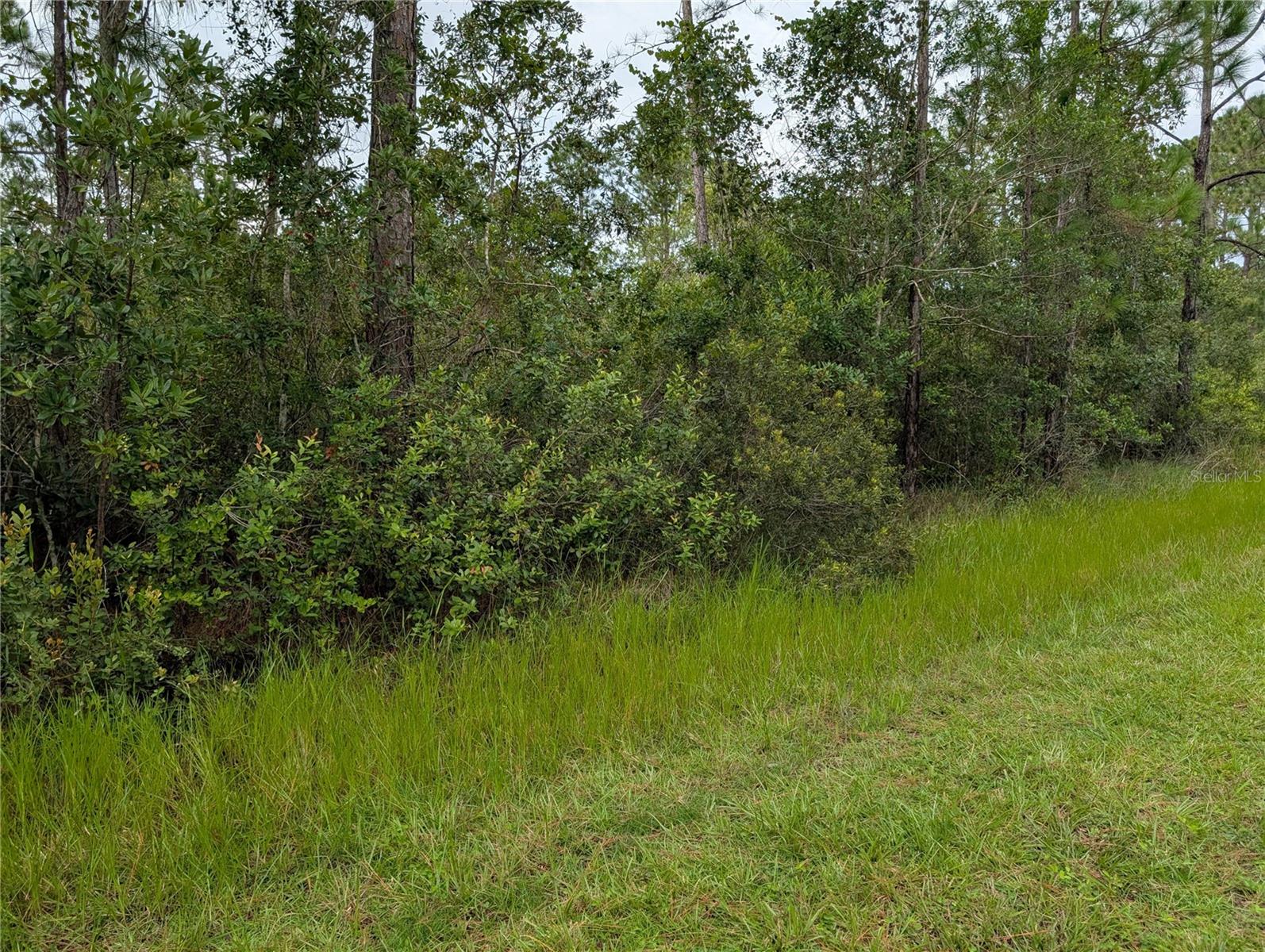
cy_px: 476
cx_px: 632
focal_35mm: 24
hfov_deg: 71.5
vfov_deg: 56.9
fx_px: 878
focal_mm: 6.9
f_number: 1.68
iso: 20
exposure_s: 1/728
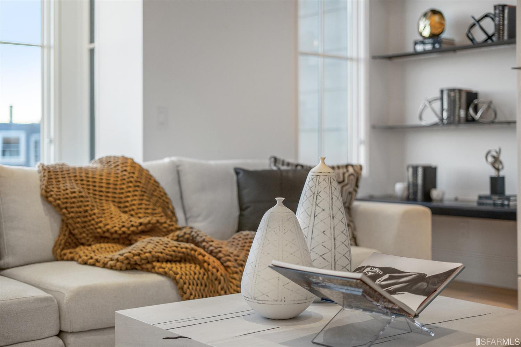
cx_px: 260
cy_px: 174
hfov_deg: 39.6
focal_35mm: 50
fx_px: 723
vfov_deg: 27.0
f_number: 2
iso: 400
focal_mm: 50
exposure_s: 1/125
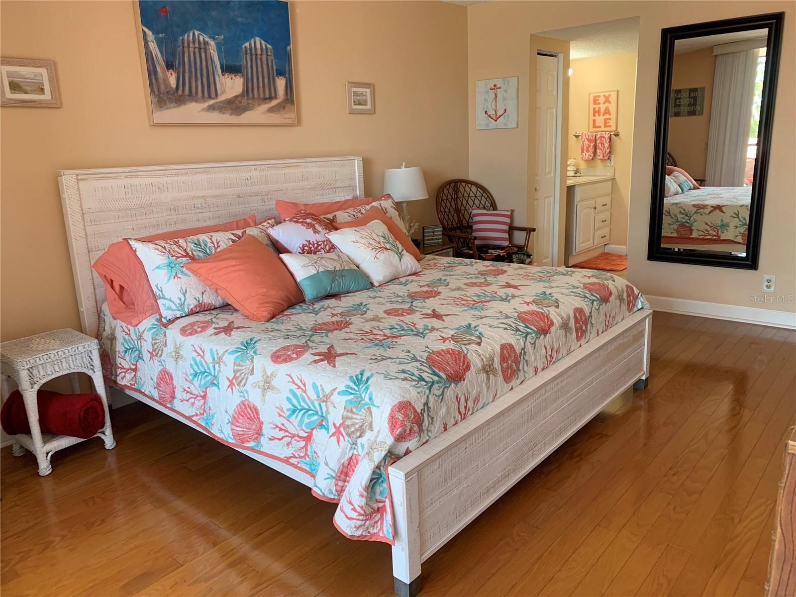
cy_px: 298
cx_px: 398
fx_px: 598
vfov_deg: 53.1
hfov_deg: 67.3
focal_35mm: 26
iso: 100
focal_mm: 4.25
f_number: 1.8
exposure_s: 1/90
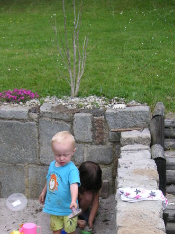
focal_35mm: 67
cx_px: 73
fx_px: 452
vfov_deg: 28.4
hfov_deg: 21.9
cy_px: 188
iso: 50
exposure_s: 1/500
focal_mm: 6.1
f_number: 2.8
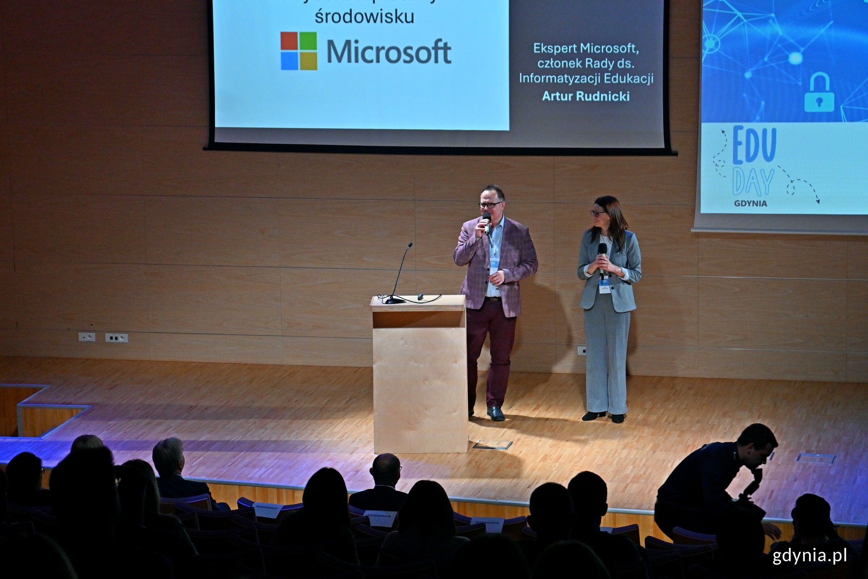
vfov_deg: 13.0
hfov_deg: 19.5
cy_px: 290
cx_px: 434
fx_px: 2531
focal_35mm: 105
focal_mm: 70
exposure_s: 1/160
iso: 1600
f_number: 5
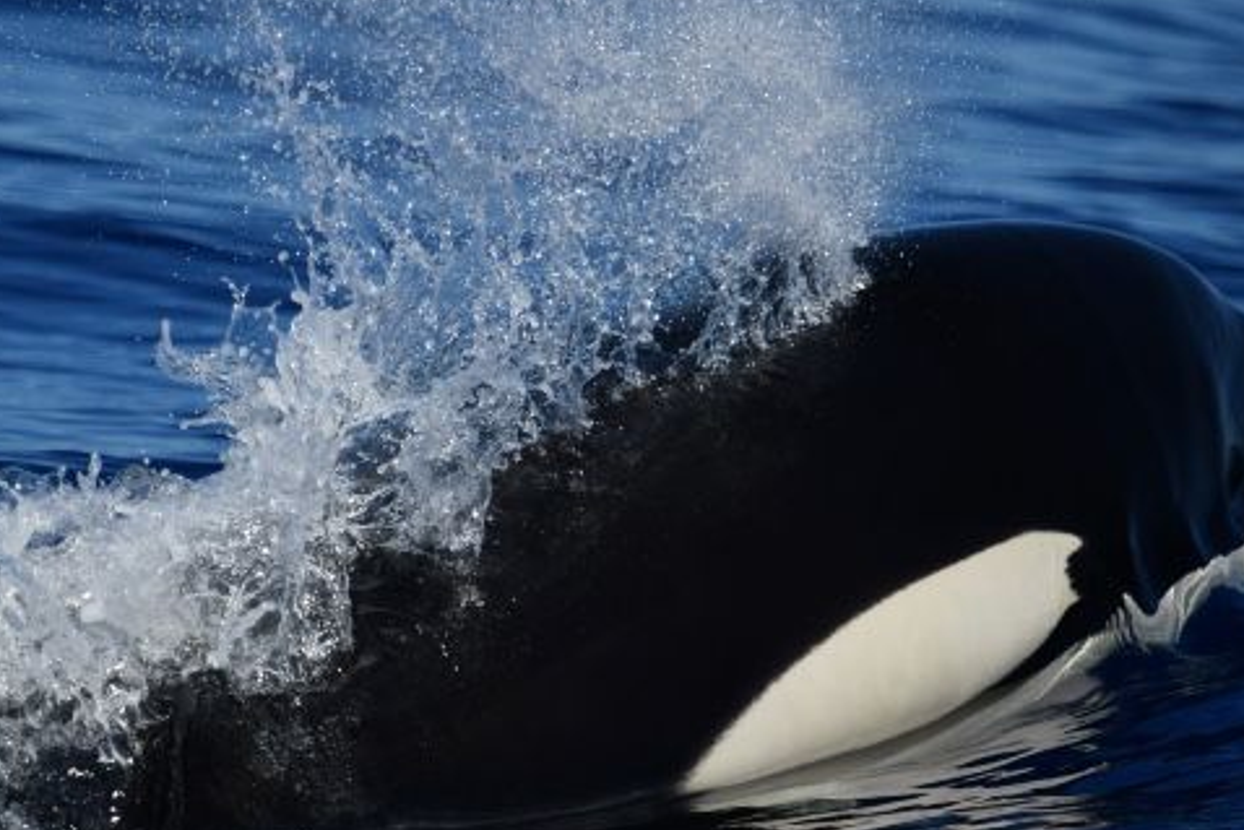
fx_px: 34702
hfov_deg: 2.1
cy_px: 373
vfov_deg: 1.4
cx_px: 481
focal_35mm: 1004
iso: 640
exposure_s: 1/8000
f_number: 6.3
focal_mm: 600
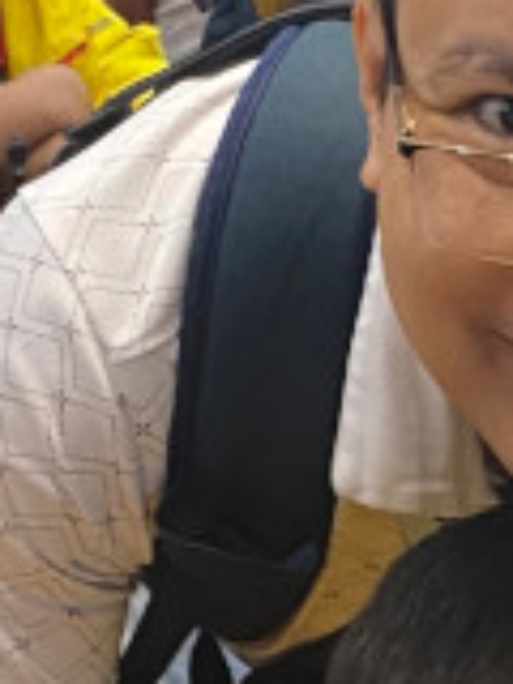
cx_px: 624
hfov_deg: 9.0
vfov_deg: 11.8
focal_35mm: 162
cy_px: 915
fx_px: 3201
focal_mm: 4.25
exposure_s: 1/50
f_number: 1.8
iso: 250
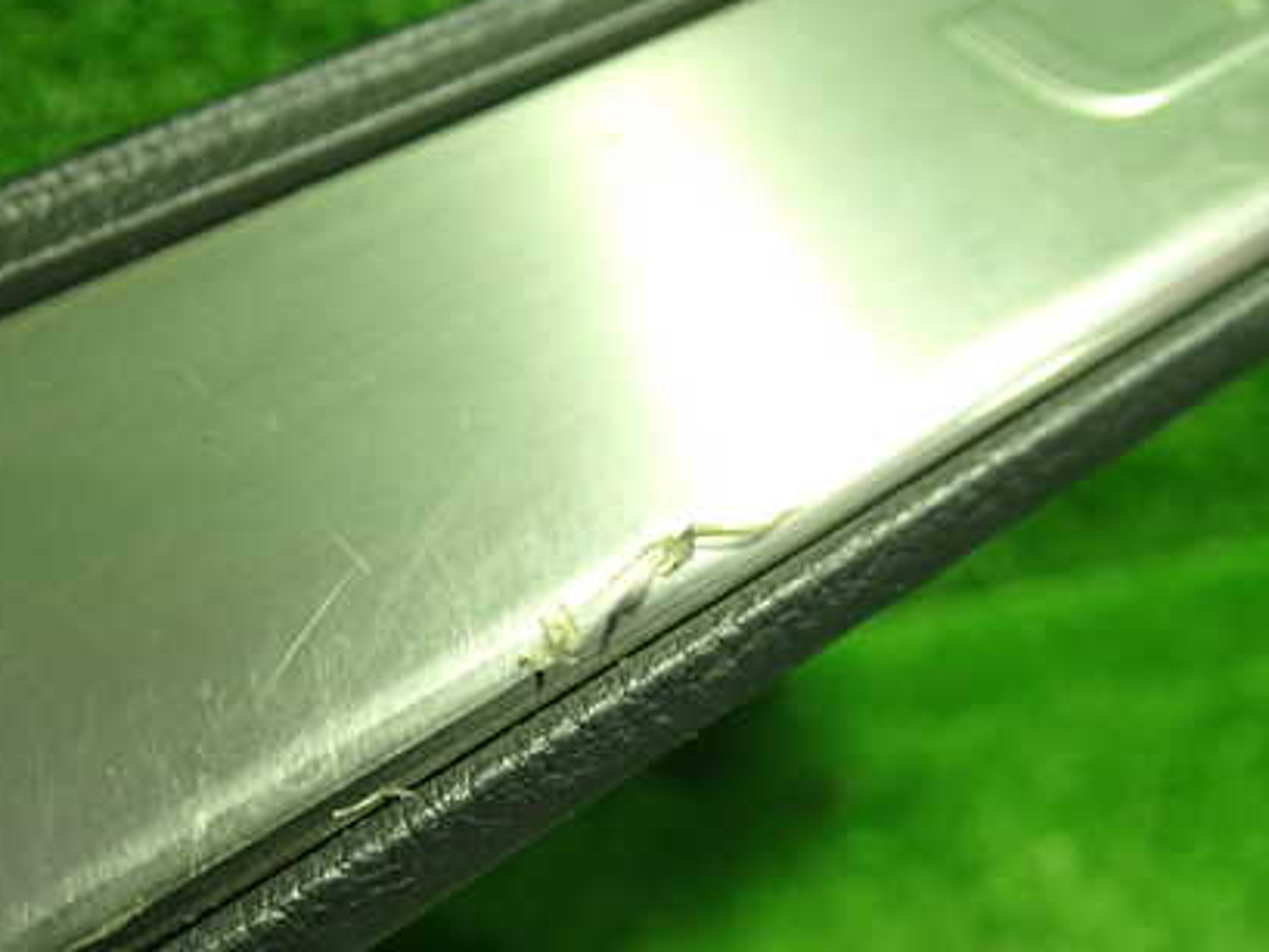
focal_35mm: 44
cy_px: 583
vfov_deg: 32.8
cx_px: 611
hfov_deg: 42.9
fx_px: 1613
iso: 250
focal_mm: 5.4
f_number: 2.3
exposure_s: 1/30
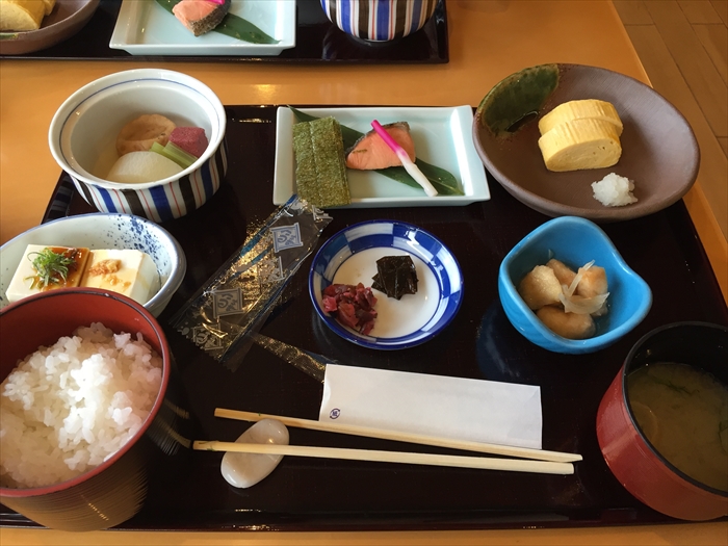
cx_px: 364
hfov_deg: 61.7
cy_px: 273
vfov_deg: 48.2
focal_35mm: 29
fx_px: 610
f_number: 2.2
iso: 32
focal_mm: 4.15
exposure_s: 1/30
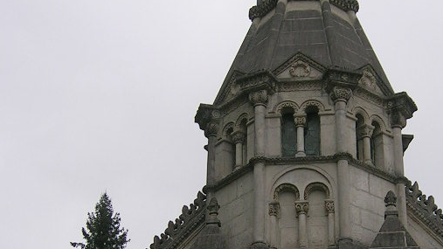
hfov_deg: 27.4
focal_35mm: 77
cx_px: 286
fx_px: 904
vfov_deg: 15.4
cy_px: 257
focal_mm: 5.4
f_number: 2.8
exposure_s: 1/347
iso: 50
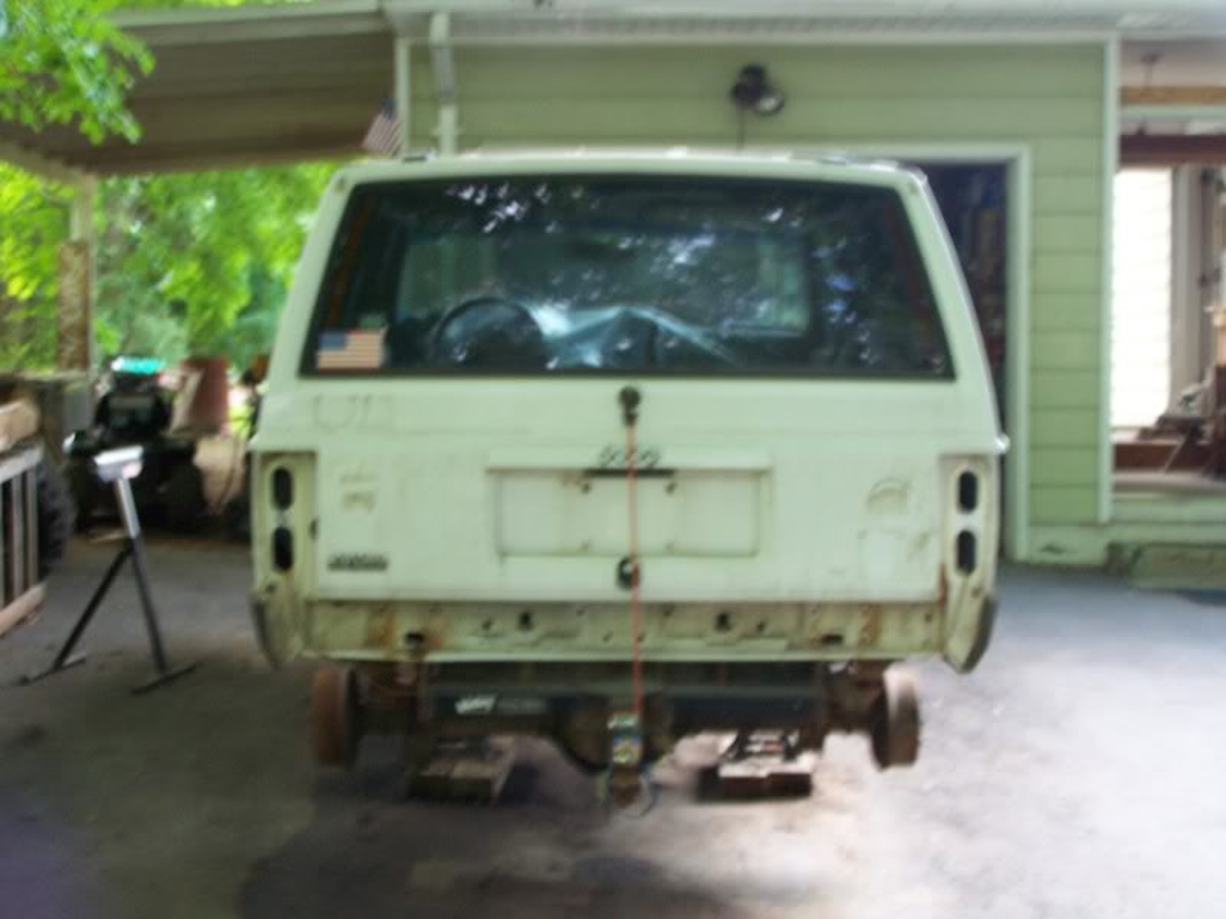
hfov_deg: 32.7
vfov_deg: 24.8
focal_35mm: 59
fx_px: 2090
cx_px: 613
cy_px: 460
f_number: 3.2
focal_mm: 9.8
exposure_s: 1/15
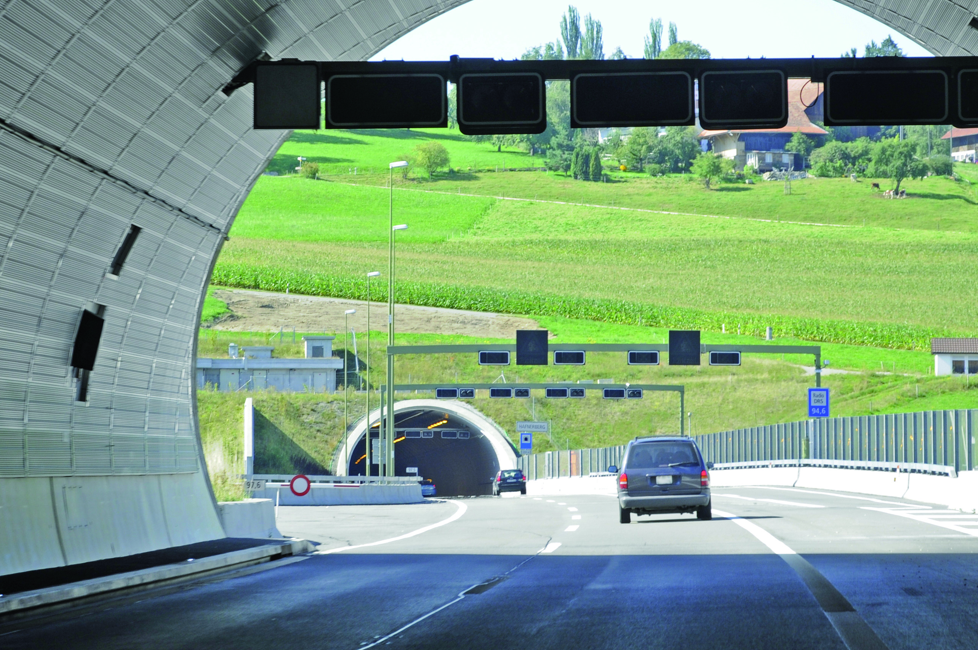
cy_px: 163
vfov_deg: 9.9
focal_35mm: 138
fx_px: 3740
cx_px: 431
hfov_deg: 14.9
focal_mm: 55
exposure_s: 1/160
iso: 200
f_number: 6.3
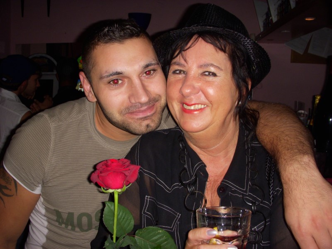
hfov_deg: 49.0
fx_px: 364
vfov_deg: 37.7
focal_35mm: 38
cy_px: 124
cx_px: 166
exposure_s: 1/30
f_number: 3.3
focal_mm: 6.3
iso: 100
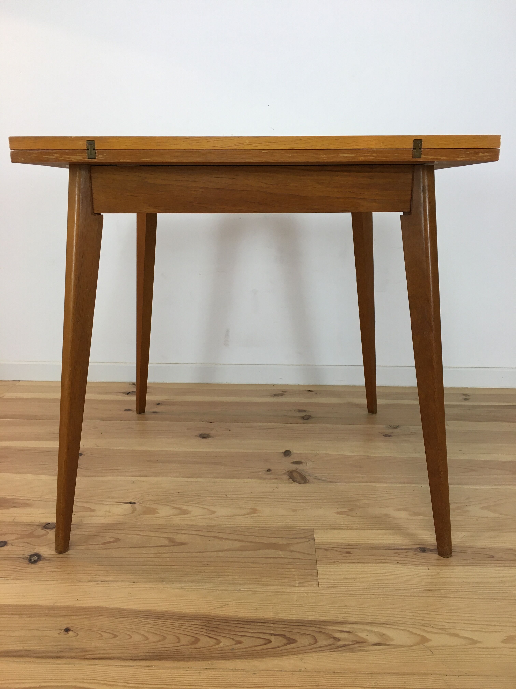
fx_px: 576
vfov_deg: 61.7
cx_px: 258
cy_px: 344
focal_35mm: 29
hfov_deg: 48.2
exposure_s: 1/33
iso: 32
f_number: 2.2
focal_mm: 4.15
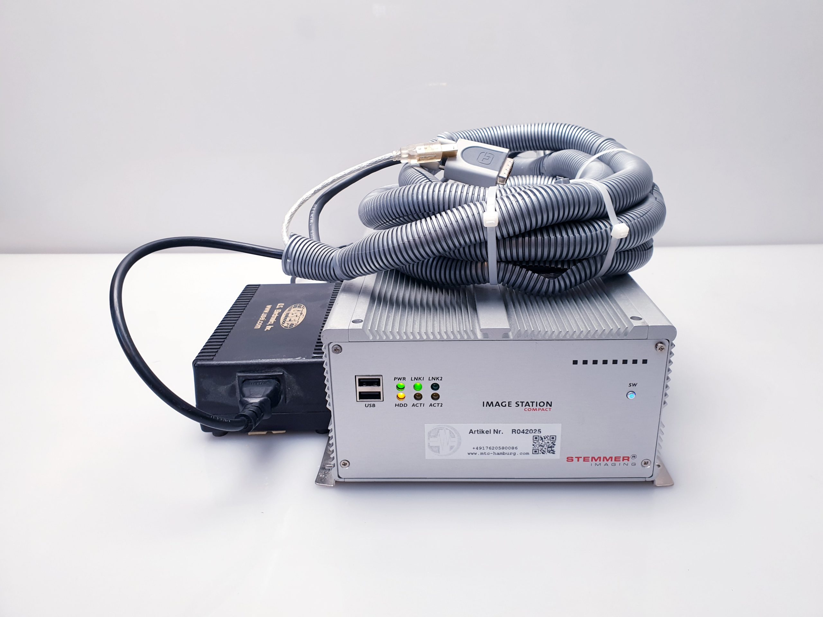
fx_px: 618
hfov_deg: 67.3
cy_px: 308
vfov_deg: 53.1
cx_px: 412
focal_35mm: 26
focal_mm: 4.3
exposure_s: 1/50
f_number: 2.4
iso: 80
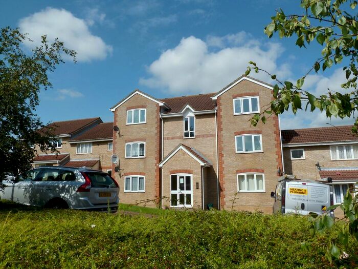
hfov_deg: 69.4
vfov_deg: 54.9
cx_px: 179
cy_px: 134
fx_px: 259
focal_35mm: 25
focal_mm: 4.1
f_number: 5.6
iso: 80
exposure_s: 1/500
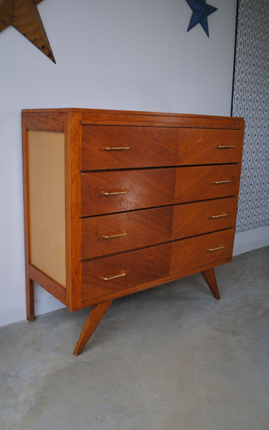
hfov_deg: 40.6
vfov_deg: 61.2
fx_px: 364
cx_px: 128
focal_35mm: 31
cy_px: 216
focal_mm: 20
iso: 100
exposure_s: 1/100
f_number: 3.8
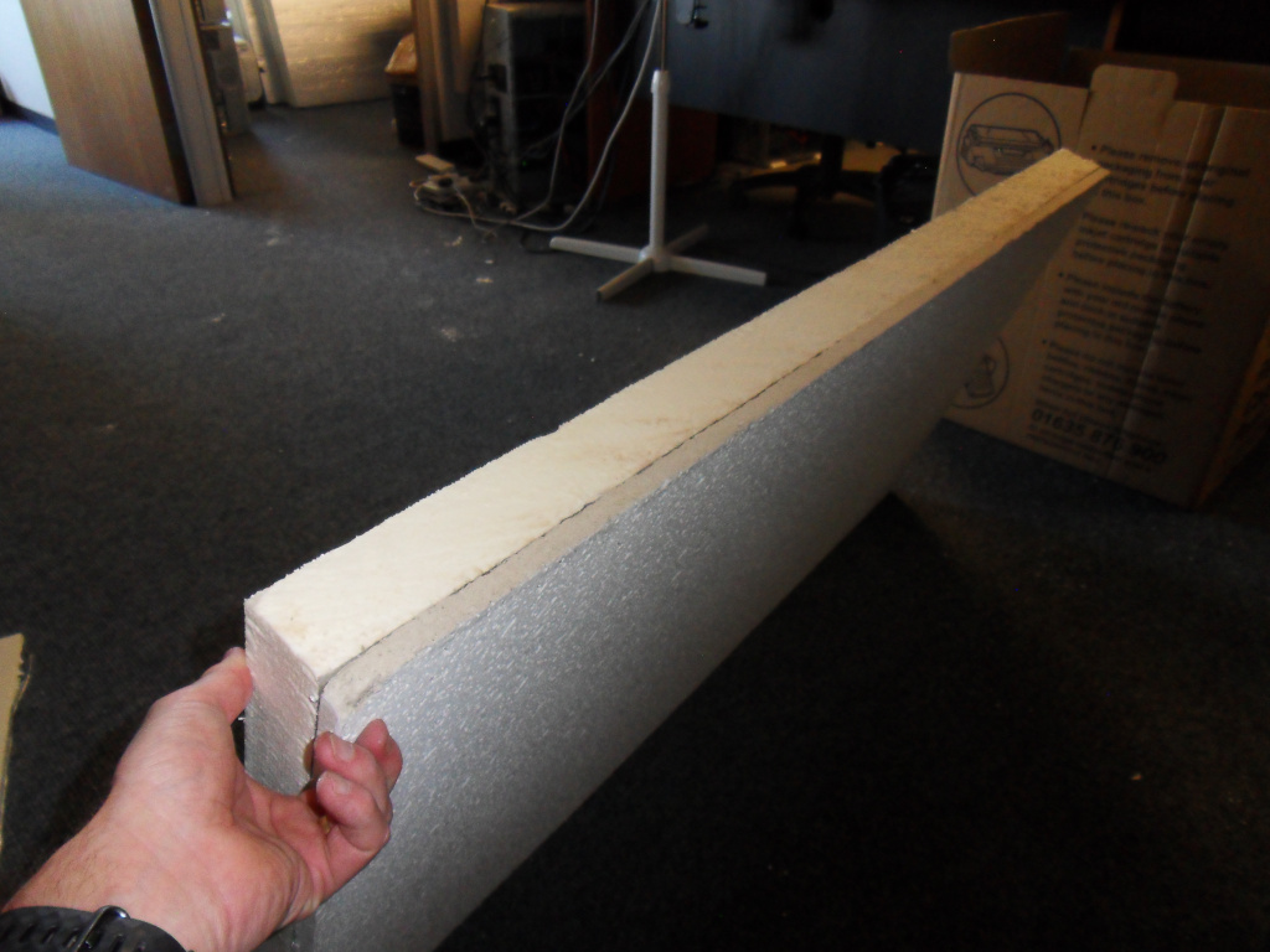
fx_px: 881
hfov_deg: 71.6
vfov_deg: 56.8
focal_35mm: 24
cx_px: 635
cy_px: 476
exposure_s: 1/45
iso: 400
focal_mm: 4.2
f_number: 3.3
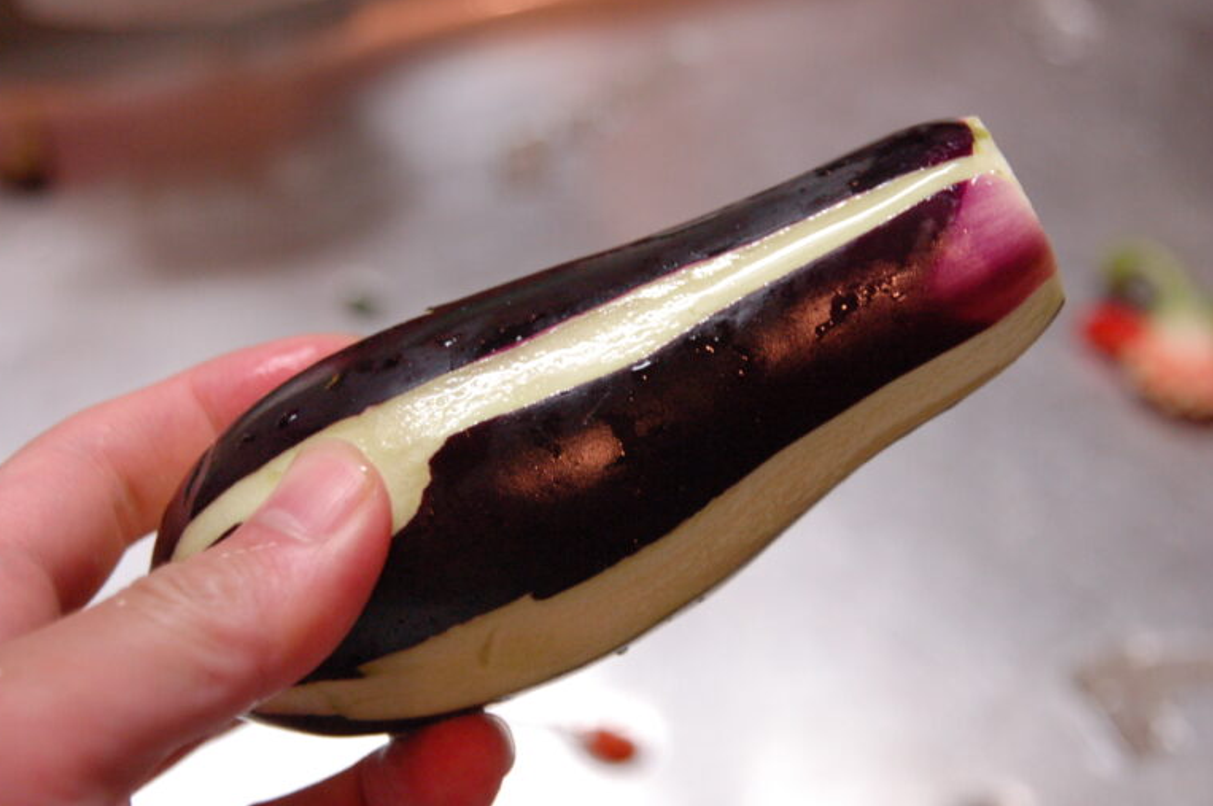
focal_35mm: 87
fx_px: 2912
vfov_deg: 15.8
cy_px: 402
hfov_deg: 23.5
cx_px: 587
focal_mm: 55
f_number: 5.3
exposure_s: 1/40
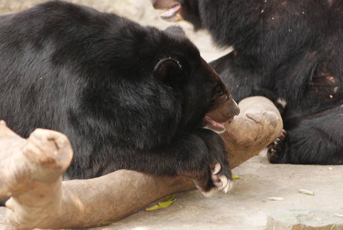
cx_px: 172
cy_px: 115
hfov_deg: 9.1
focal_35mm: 225
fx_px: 2146
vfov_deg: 6.1
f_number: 4.5
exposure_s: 1/60
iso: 400
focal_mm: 150
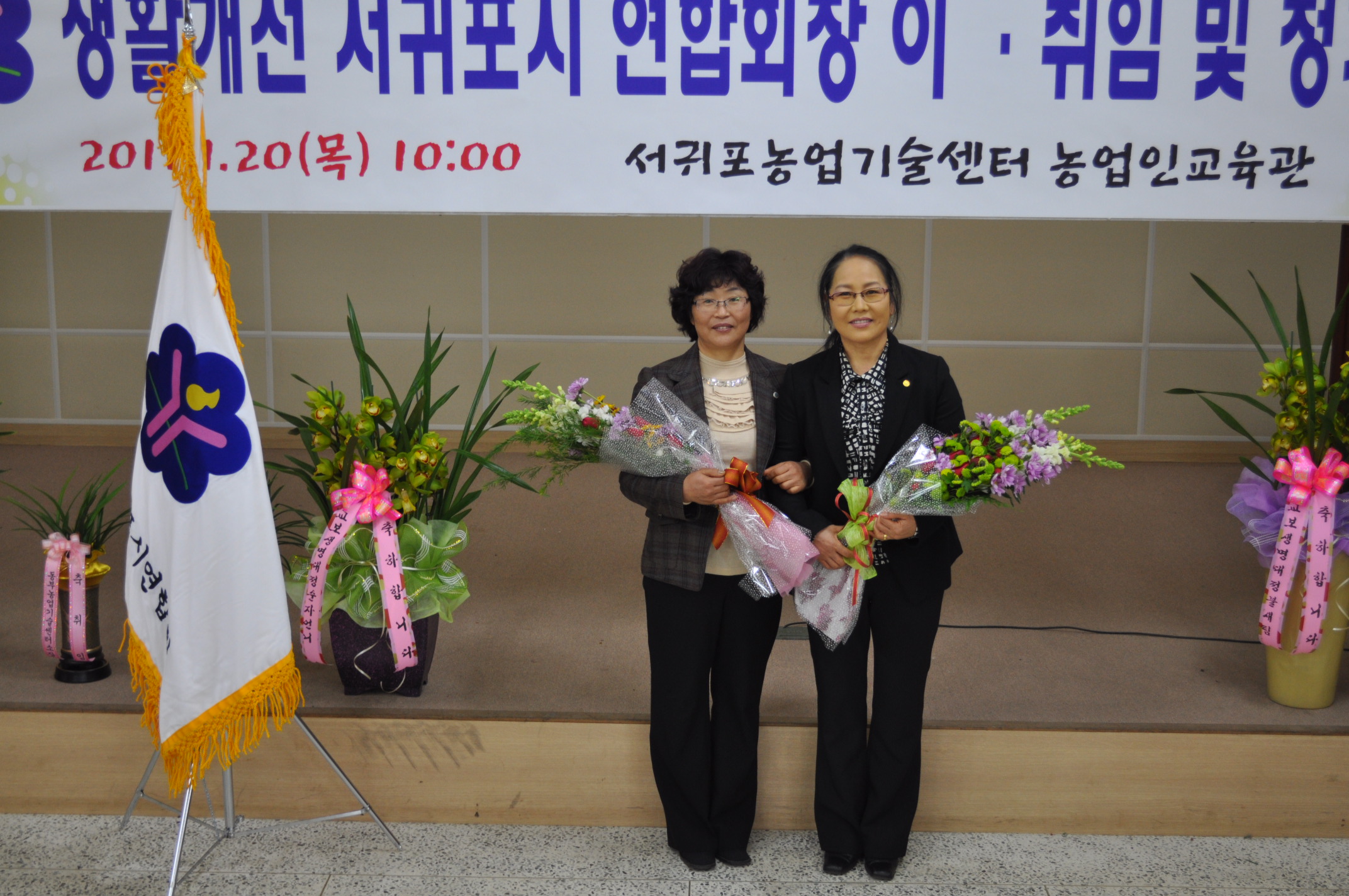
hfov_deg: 41.2
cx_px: 674
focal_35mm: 48
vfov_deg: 28.0
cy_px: 448
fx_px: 1796
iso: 400
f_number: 4.8
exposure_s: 1/20
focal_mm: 32
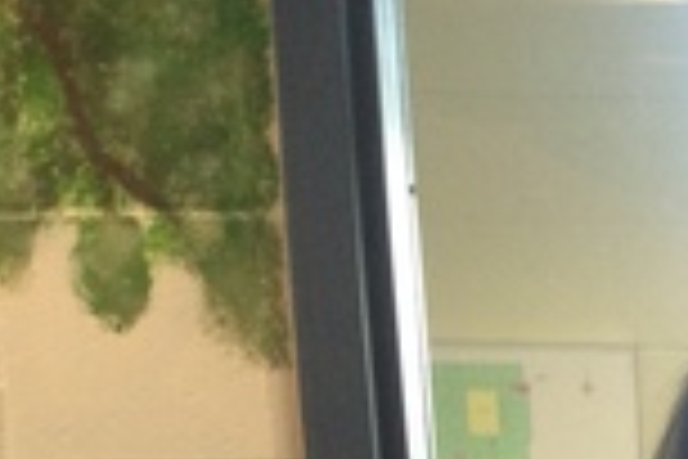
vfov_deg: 8.7
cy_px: 1071
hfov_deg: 12.4
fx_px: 2752
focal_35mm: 144
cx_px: 1412
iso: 125
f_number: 2.4
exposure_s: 1/20
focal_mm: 4.12
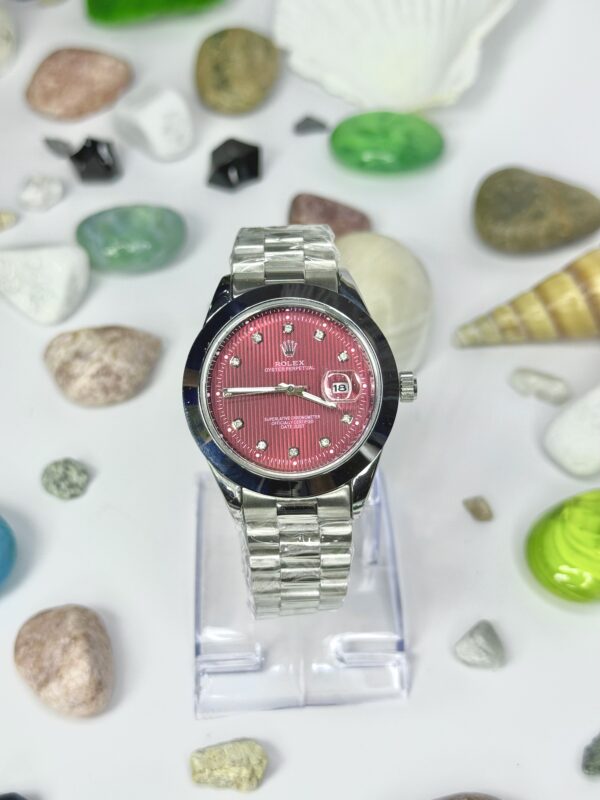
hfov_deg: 30.3
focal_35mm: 48
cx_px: 300
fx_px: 1109
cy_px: 400
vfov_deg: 39.7
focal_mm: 6.76
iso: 64
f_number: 1.78
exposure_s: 1/267
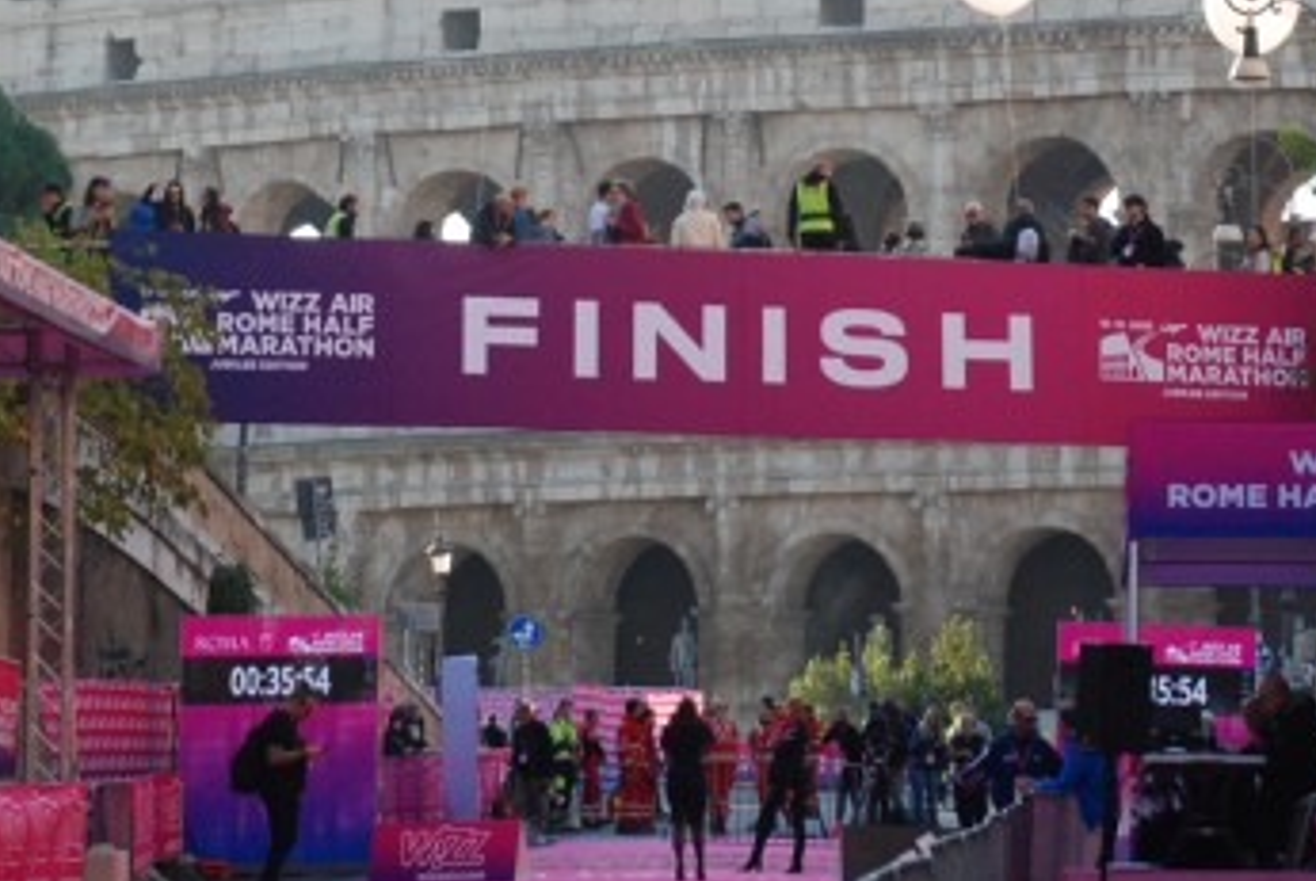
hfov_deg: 10.5
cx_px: 805
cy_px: 269
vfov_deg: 7.0
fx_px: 7169
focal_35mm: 196
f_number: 5.6
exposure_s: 1/800
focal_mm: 75
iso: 1000
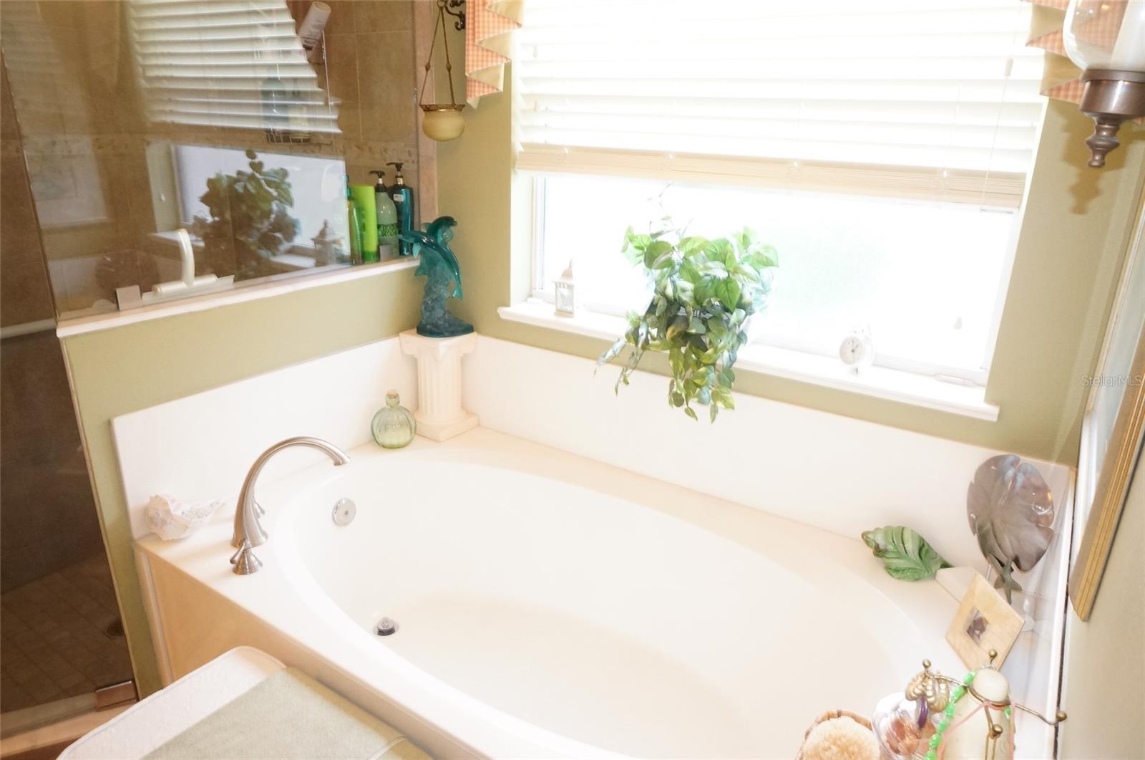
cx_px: 572
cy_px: 380
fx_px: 762
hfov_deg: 73.8
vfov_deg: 53.0
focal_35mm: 24
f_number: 10
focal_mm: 16
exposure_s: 1/20
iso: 1600
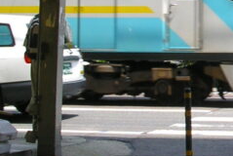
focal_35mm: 169
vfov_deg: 8.1
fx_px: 1095
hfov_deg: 11.7
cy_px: 6
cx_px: 343
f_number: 5.6
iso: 100
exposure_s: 1/180
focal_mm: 7.8
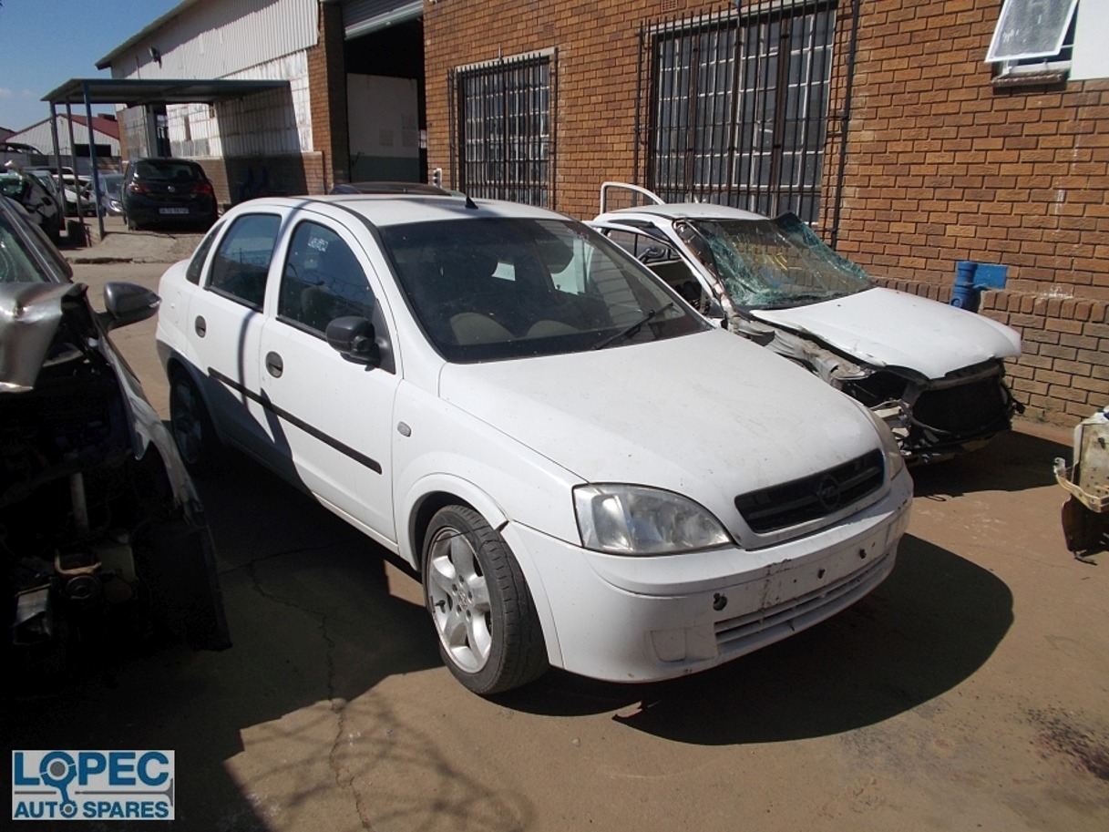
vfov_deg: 53.1
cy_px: 416
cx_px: 554
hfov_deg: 67.3
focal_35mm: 26
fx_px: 833
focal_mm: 4.6
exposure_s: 1/320
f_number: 8
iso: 80
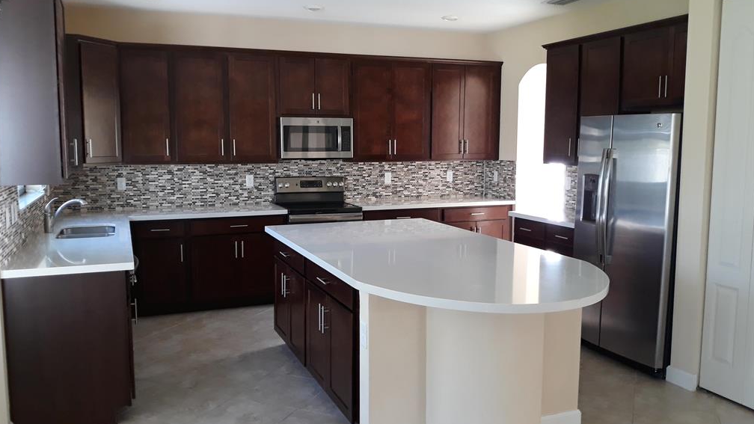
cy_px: 207
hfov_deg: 62.6
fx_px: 620
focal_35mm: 31
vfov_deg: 37.8
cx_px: 374
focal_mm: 3.7
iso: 125
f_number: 1.7
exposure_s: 1/50
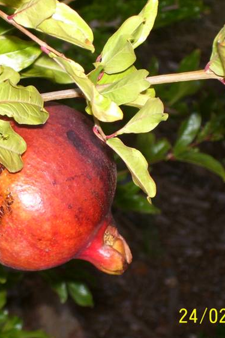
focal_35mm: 151
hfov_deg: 9.1
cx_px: 56
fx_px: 1415
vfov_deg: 13.6
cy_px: 180
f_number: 4.6
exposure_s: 1/90
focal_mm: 16.8
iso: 80
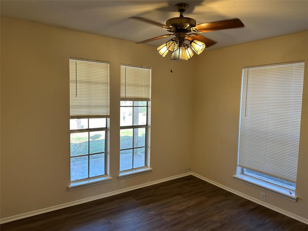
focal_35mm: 24
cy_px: 116
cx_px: 154
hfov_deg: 71.6
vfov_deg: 56.8
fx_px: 214
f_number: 1.78
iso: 100
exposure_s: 1/120
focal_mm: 6.86
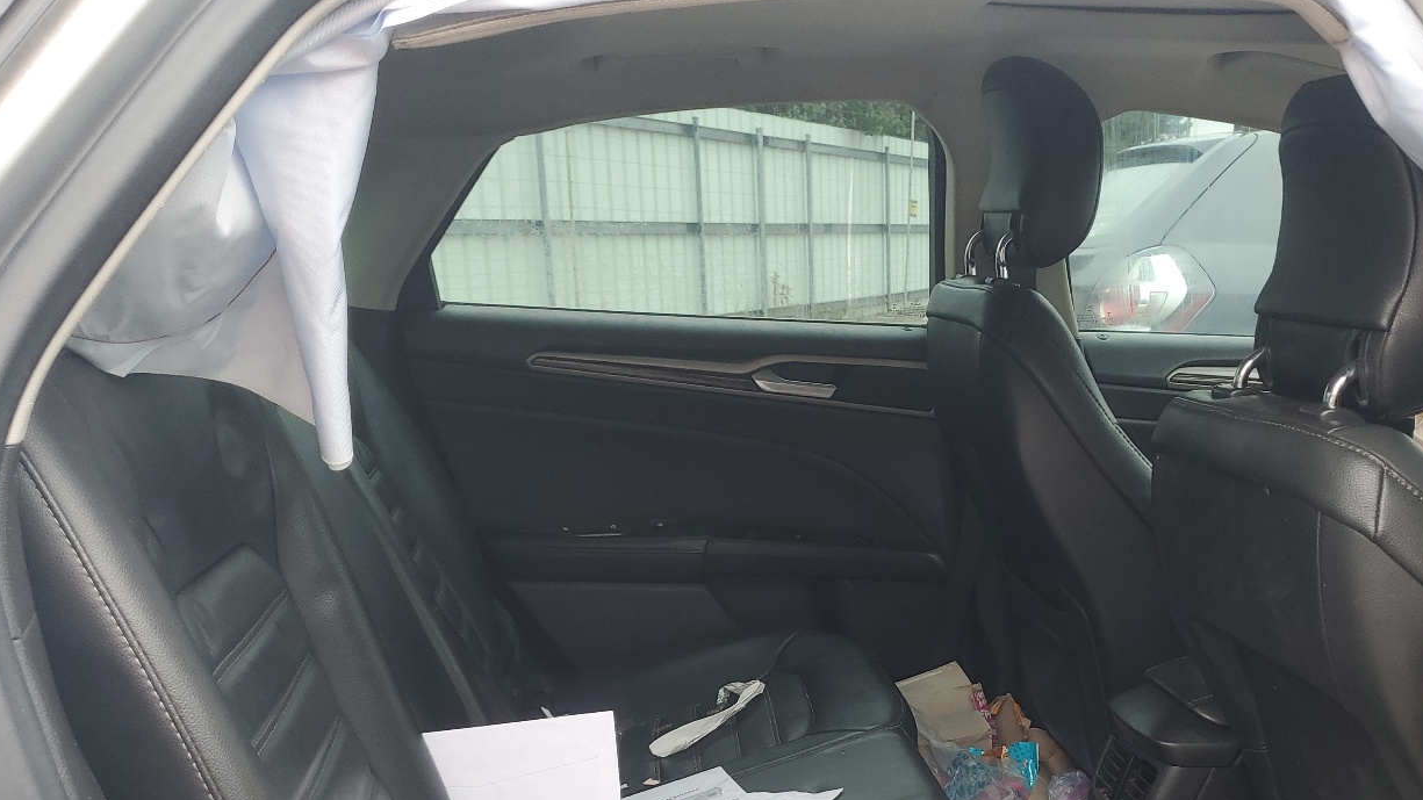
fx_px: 1396
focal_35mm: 37
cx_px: 882
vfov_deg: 30.8
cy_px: 693
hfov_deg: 53.5
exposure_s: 1/169
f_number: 1.5
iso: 50
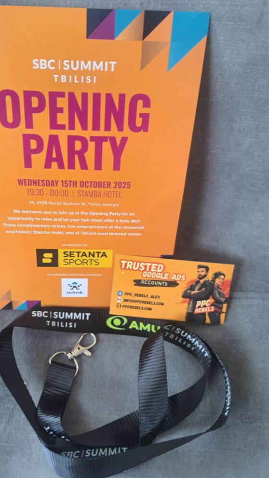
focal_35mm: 27
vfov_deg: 69.9
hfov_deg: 42.5
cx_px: 100
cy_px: 236
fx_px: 342
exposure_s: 1/50
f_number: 1.8
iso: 80
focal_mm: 5.23
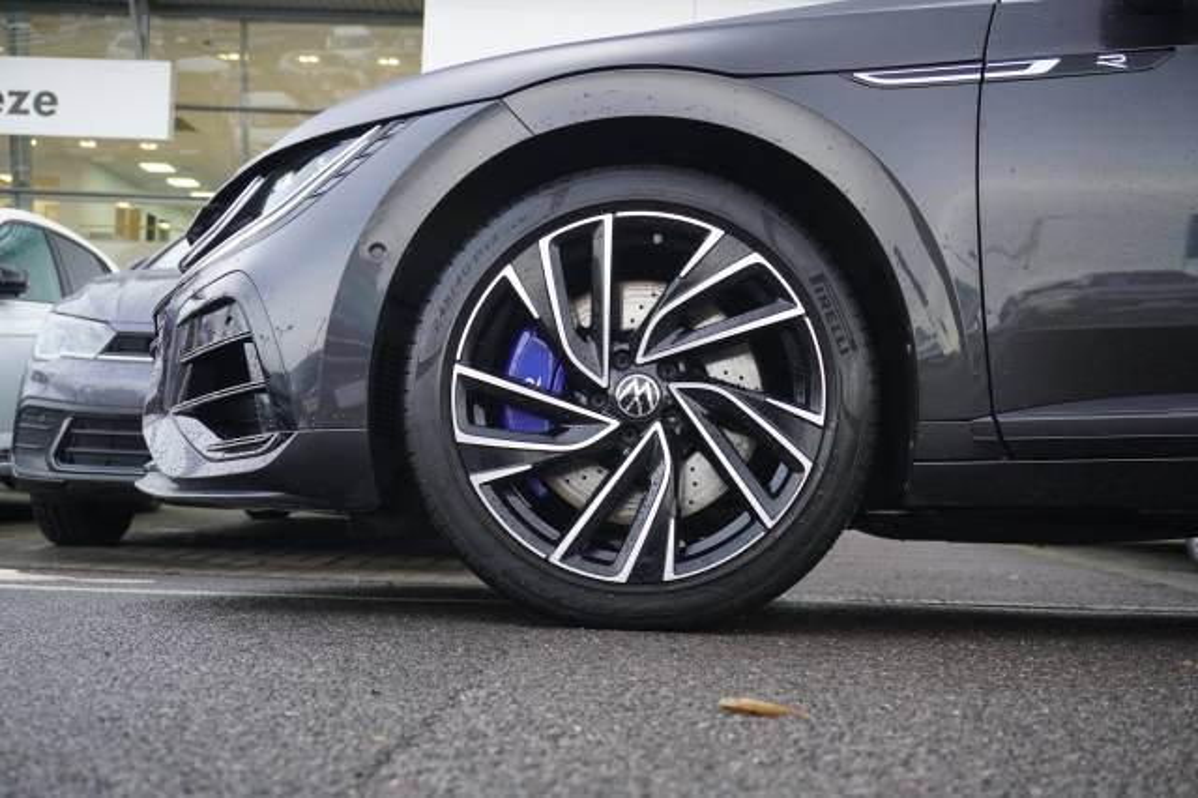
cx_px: 599
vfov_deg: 30.8
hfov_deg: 45.0
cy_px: 399
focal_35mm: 44
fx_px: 1447
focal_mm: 29
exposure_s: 1/200
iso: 2500
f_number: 4.5
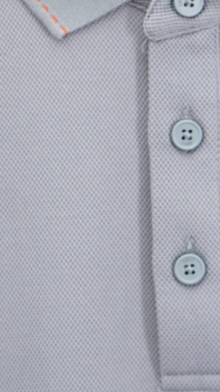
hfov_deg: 5.9
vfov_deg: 10.4
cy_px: 22
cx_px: 167
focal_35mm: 206
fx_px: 2137
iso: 1000
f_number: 4
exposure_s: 1/250
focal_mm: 54
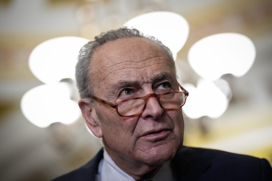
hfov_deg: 15.2
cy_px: 90
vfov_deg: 10.2
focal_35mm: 135
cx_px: 136
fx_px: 1020
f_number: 2.8
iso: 5000
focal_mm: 135
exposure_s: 1/320
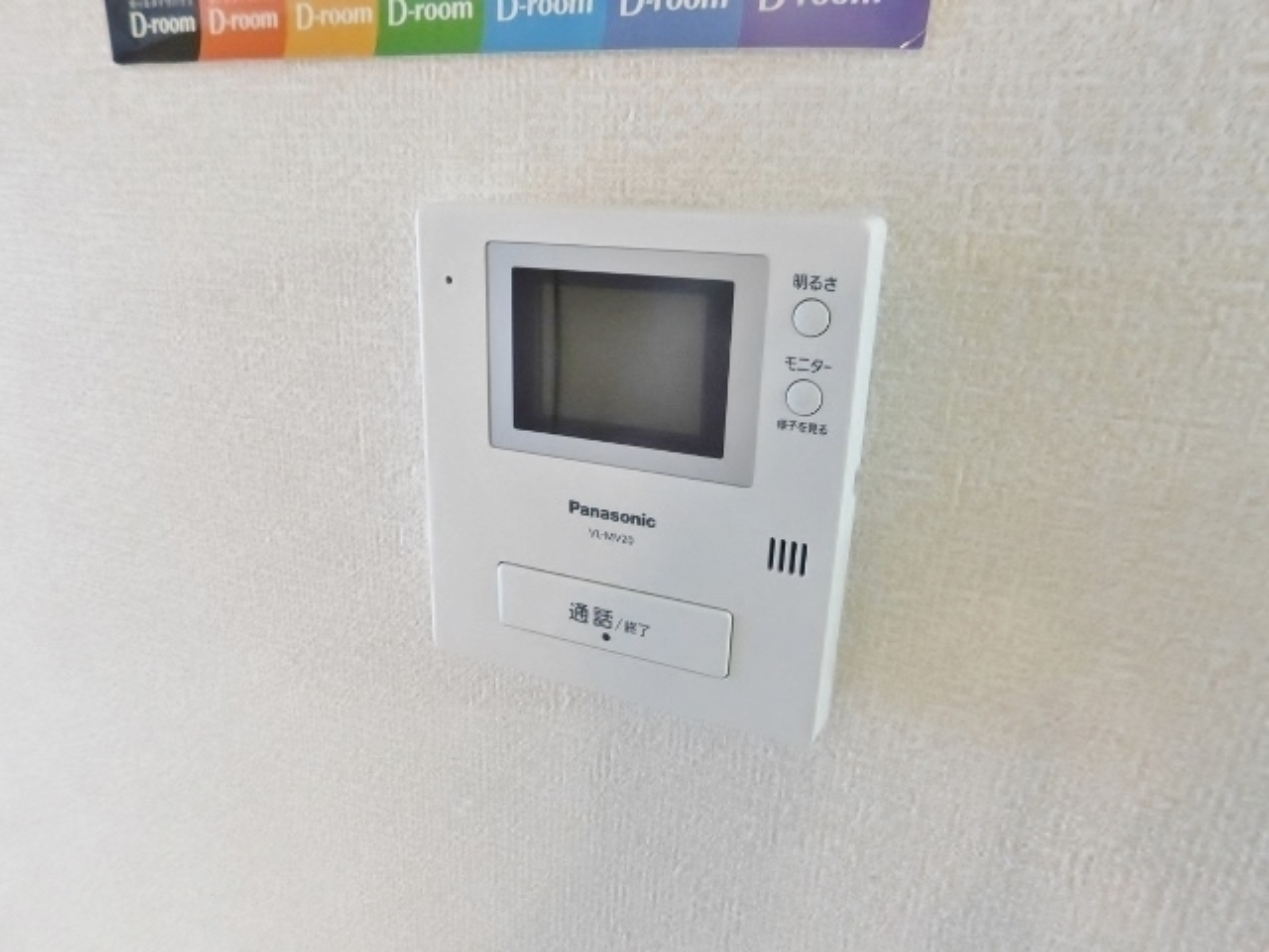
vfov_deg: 58.9
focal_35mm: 23
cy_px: 476
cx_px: 634
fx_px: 843
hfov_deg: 73.9
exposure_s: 1/25
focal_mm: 4
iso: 400
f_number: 3
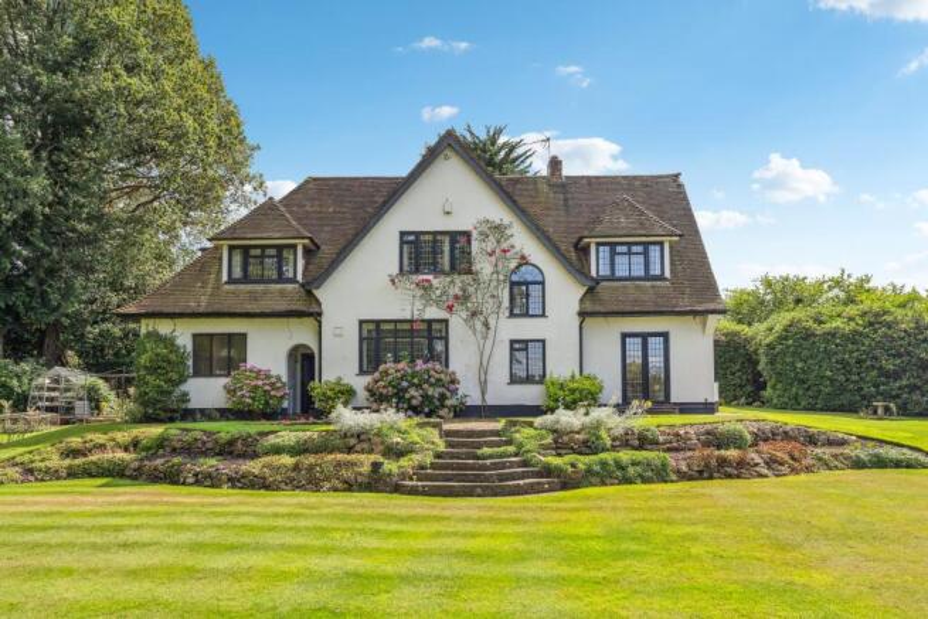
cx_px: 464
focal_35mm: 22
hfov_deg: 77.6
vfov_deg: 56.4
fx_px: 578
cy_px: 310
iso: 400
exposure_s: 1/640
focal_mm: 22.4
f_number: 8
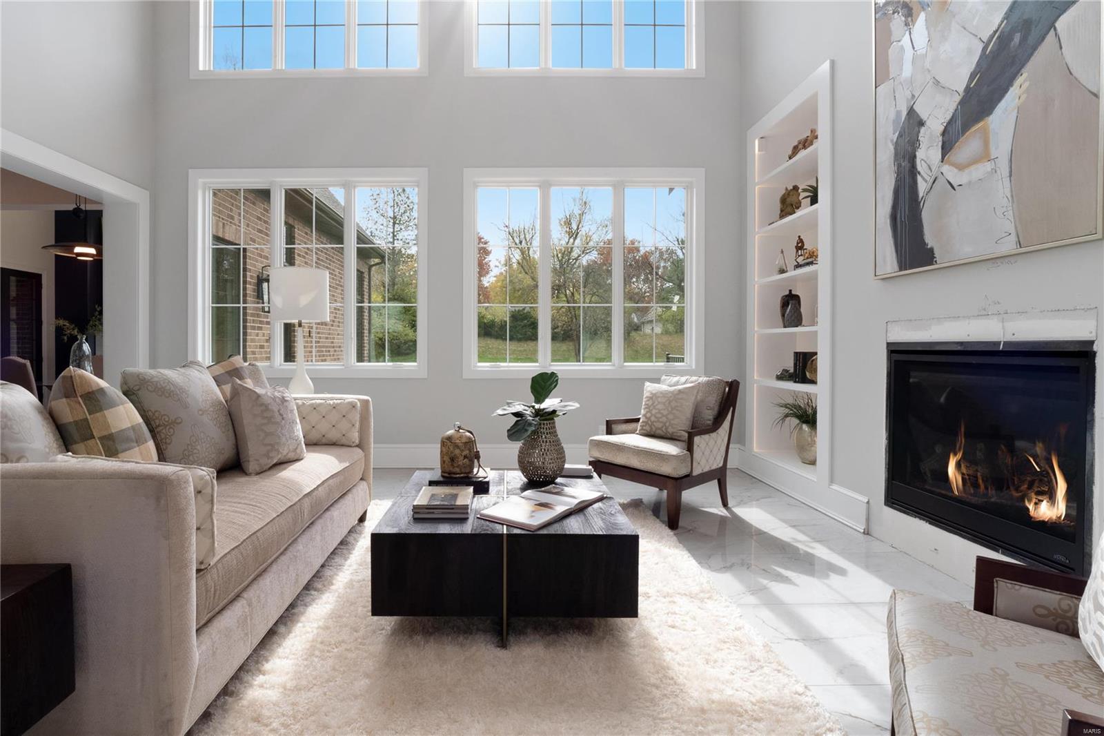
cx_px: 552
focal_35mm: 16
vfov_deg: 73.7
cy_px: 368
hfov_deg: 96.7
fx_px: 491
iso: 400
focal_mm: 8
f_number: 10
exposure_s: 1/40
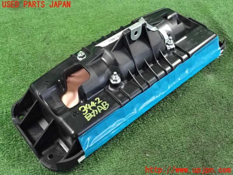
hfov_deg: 49.0
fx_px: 256
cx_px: 116
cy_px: 88
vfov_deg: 37.7
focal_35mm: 38
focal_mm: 6.83
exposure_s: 1/125
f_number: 2.7
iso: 4000
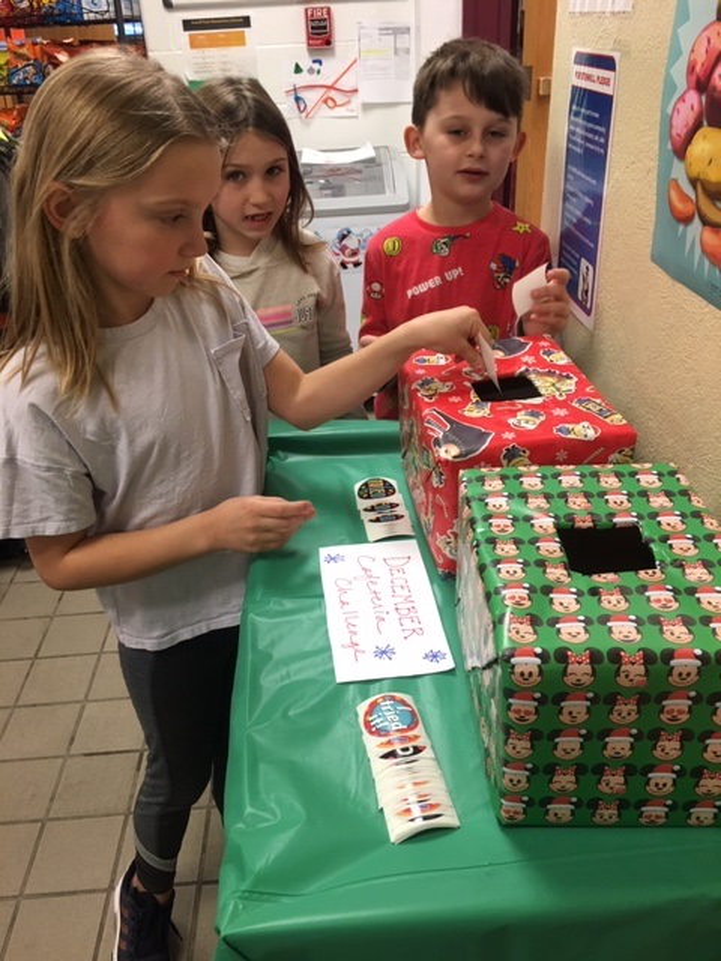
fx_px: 805
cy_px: 480
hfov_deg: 48.2
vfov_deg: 61.7
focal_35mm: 29
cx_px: 360
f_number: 2.2
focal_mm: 4.15
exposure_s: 1/15
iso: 50
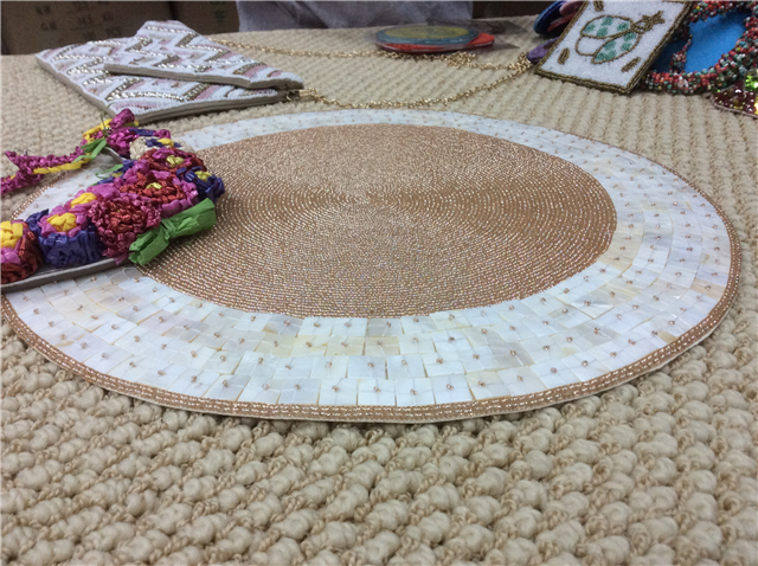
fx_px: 700
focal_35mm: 32
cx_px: 379
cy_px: 283
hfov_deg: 56.9
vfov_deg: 44.1
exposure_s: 1/25
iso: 80
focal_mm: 3.3
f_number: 2.4
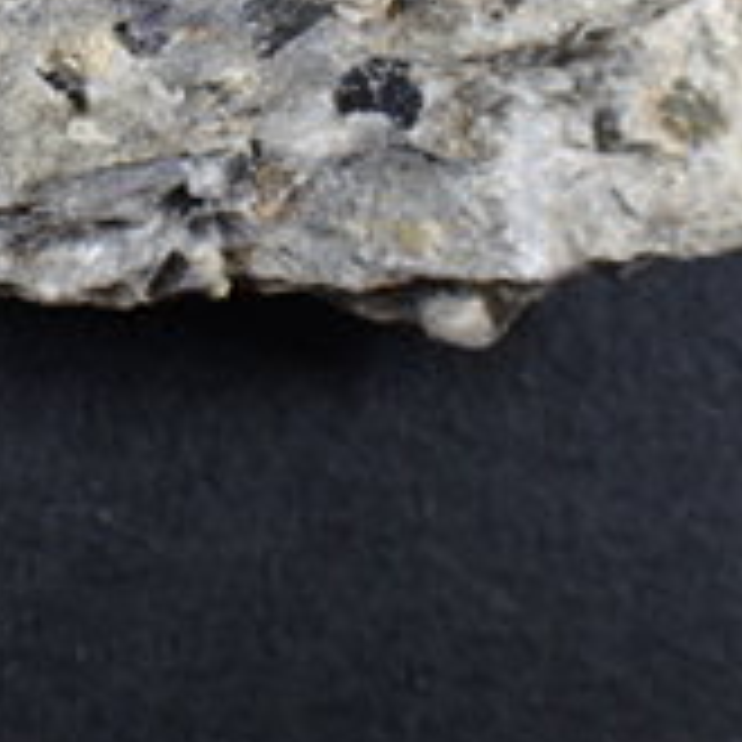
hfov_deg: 16.6
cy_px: -166
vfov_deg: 16.2
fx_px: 2498
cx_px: 40
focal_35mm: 103
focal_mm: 5.5
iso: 100
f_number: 2.3
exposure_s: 1/125
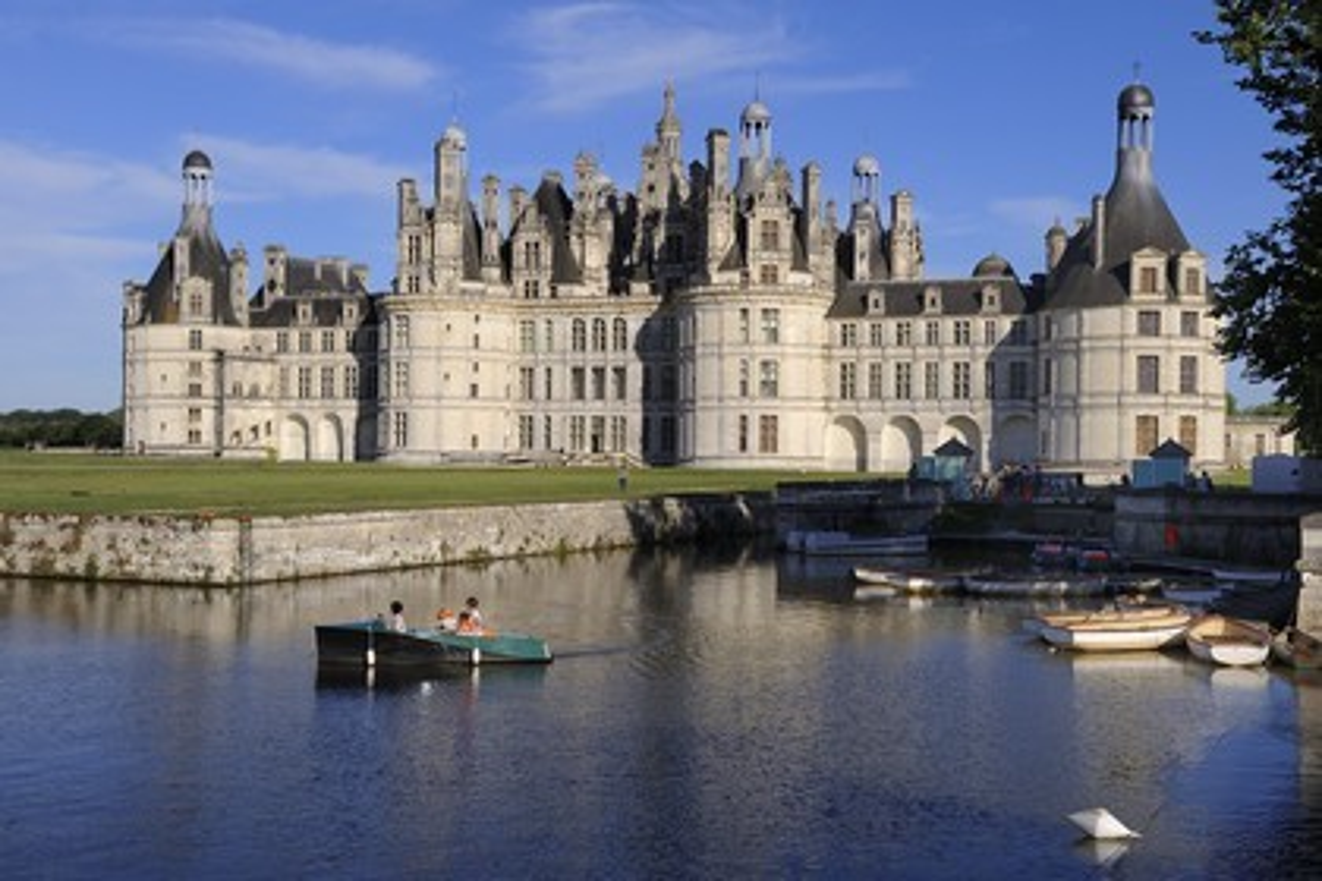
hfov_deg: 41.1
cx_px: 661
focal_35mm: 48
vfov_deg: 28.1
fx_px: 1763
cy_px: 440
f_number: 16
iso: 200
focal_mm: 48
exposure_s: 1/160
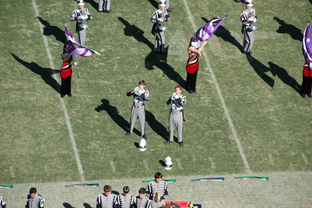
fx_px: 2597
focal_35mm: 300
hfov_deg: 6.9
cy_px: 104
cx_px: 156
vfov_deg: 4.6
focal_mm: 200
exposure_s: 1/640
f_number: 6.3
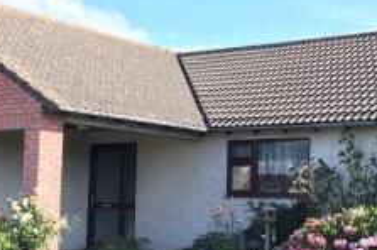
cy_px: 131
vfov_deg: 17.2
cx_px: 226
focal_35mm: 79
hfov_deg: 25.7
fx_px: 826
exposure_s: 1/319
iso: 25
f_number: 2.2
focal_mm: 4.15
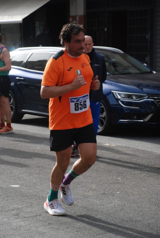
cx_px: 80
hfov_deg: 11.5
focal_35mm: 120
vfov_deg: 17.0
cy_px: 119
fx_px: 796
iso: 1000
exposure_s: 1/1250
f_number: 5.6
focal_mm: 80
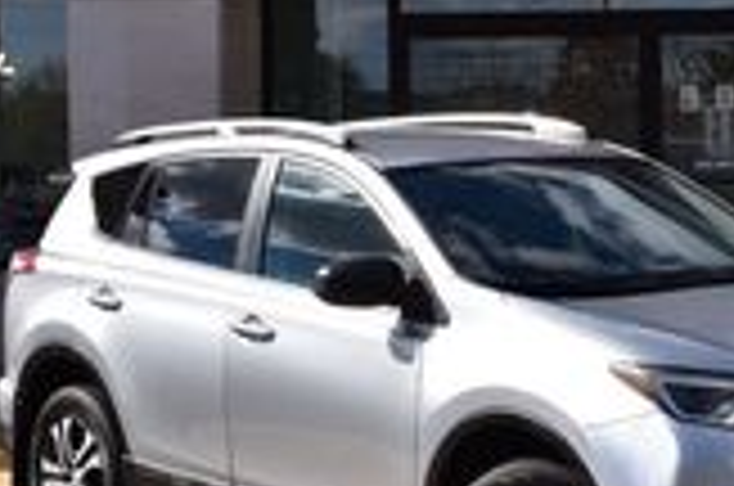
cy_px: 148
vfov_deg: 13.2
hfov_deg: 19.5
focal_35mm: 103
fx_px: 2096
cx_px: 675
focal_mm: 28
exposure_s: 1/500
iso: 320
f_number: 11
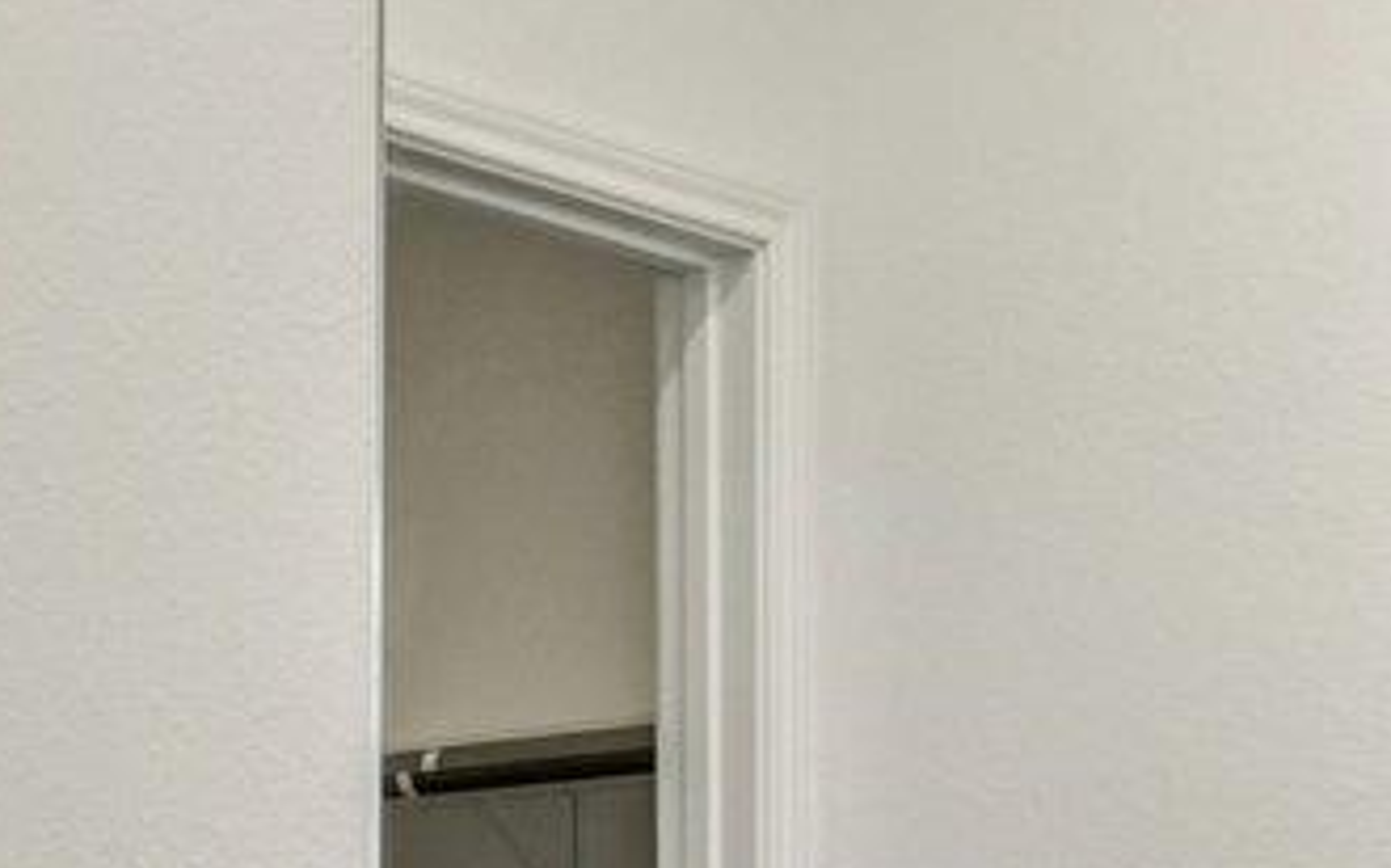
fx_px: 3600
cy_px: 1165
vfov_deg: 13.2
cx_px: 76
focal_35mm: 95
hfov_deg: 21.3
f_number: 8
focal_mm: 15
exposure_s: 1/15
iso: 320
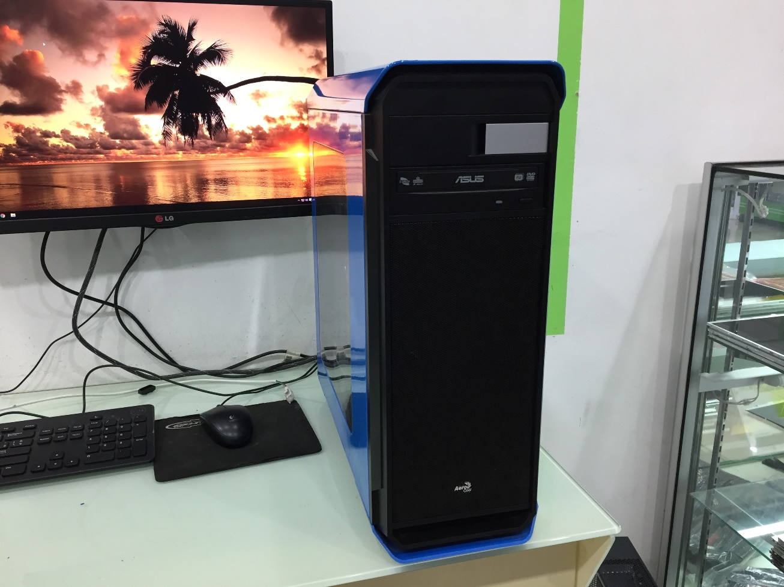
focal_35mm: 29
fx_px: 657
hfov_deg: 61.7
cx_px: 392
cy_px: 294
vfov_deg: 48.2
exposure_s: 1/33
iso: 100
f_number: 2.2
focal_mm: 4.15
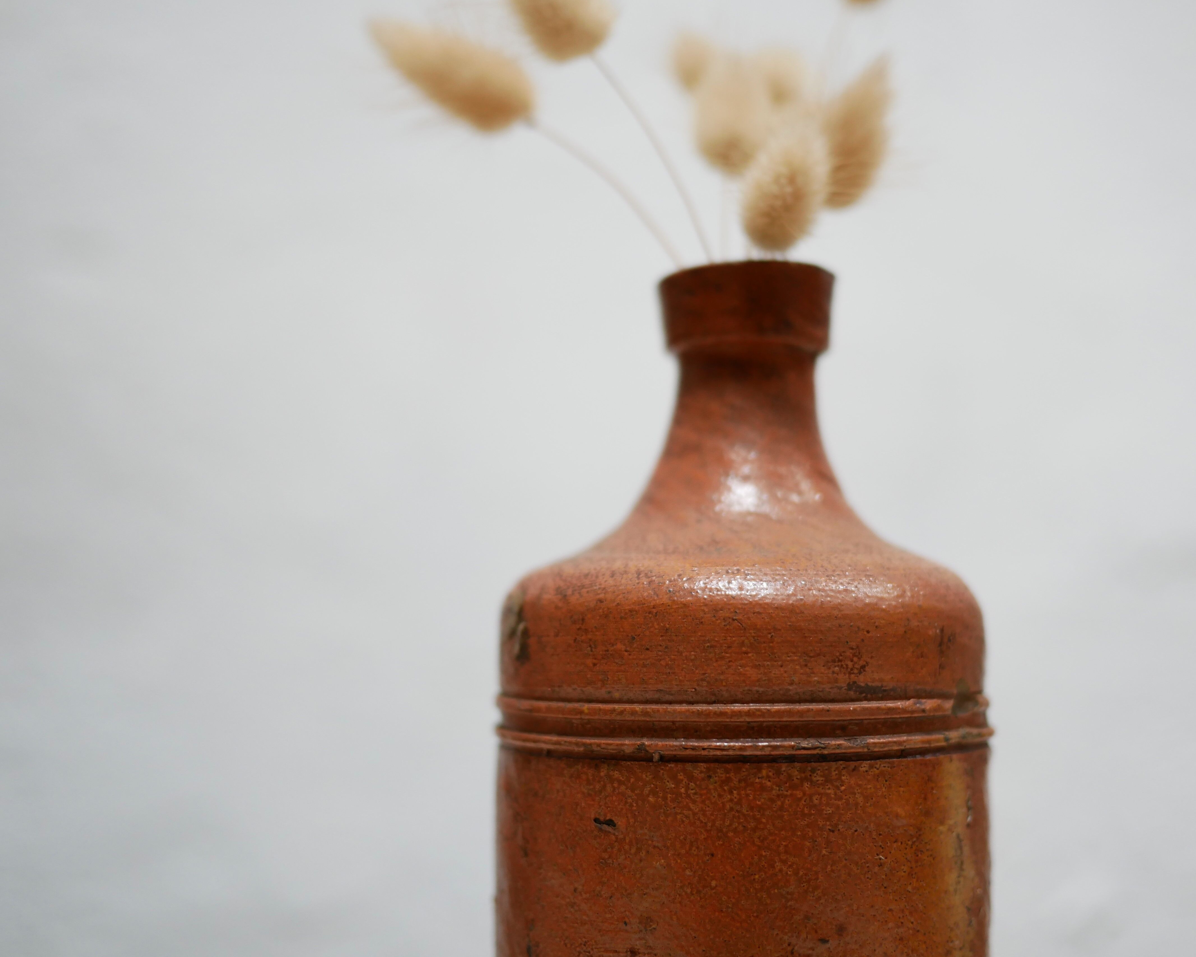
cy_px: 477
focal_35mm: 42
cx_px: 621
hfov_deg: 43.8
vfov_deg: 35.7
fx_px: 1487
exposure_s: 1/60
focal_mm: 20
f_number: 1.7
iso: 320
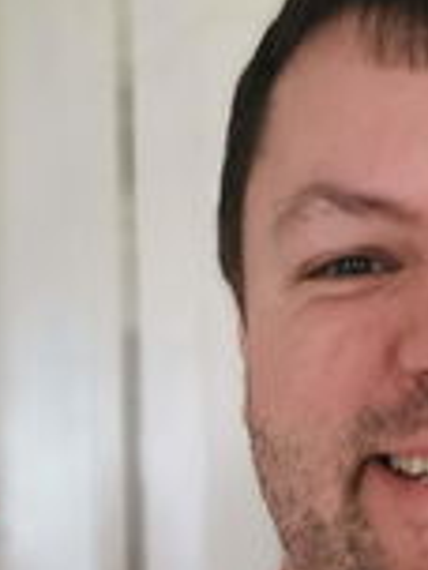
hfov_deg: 19.8
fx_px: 1170
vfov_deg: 26.6
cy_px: 495
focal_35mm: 71
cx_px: 481
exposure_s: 1/33.3
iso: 400
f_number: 1.8
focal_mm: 5.58
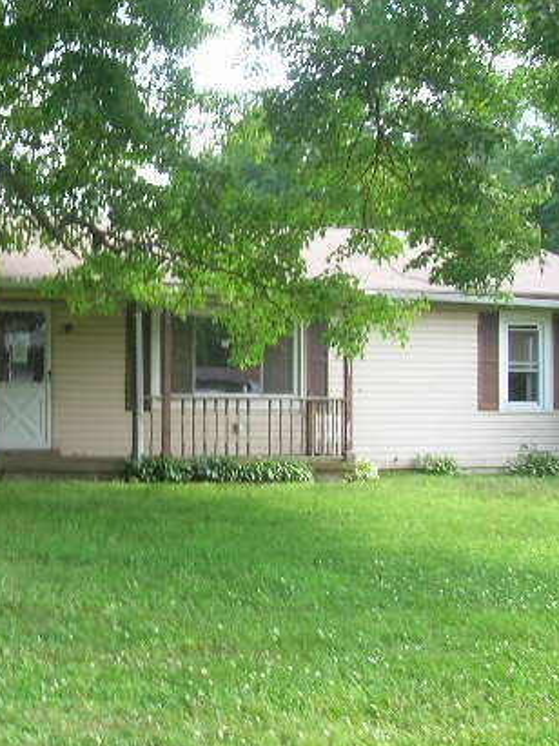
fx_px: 1142
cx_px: 36
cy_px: 374
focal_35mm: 53
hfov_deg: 26.4
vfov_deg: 36.2
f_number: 4.9
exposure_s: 1/45.3
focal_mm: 5.7
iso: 50
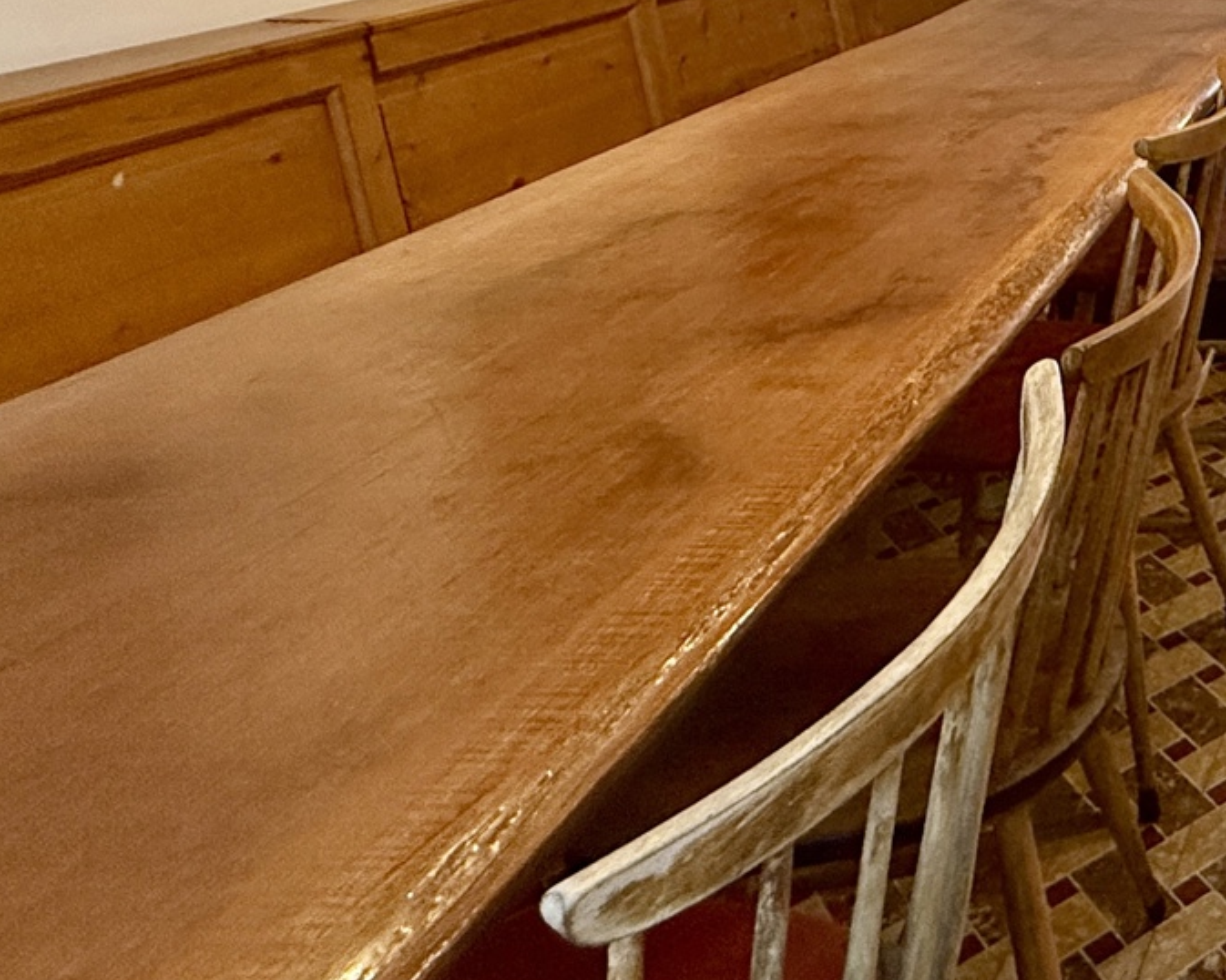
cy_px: -188
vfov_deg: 32.0
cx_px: 1607
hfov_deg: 33.6
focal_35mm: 39
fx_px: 1415
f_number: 2.2
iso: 400
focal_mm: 2.22
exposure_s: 1/100
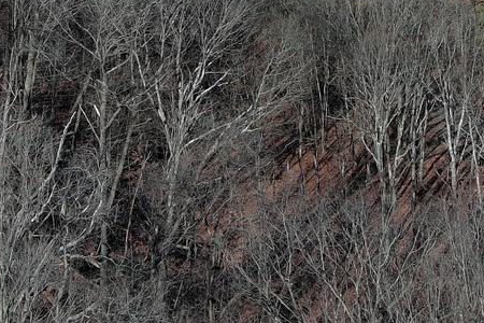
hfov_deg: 15.5
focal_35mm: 132
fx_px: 1775
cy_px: -155
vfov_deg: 10.1
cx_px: 283
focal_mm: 10.57
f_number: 2.8
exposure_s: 1/927
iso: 100
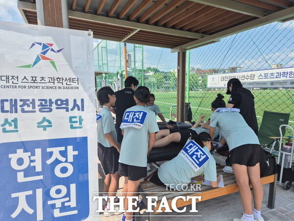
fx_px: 195
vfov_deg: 58.9
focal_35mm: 23
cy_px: 110
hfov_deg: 73.9
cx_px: 147
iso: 25
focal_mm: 5.4
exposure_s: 1/1524
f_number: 1.8
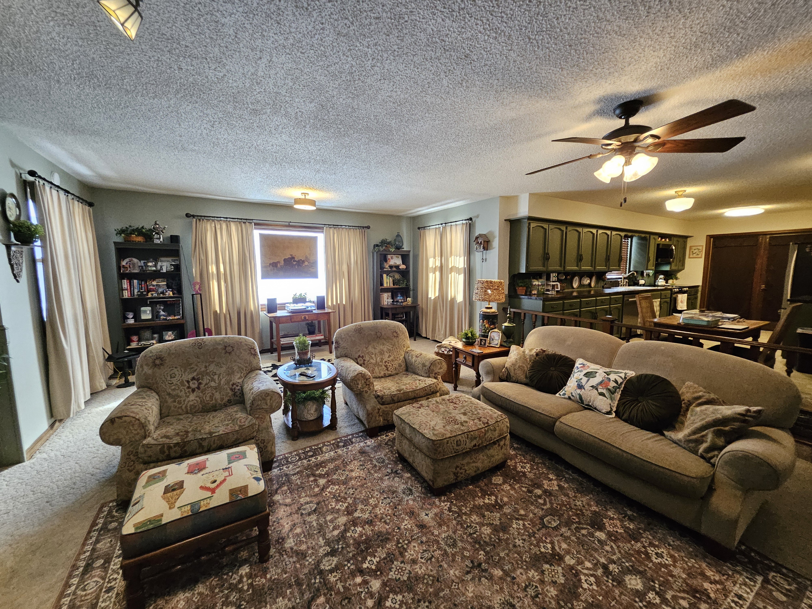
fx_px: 305
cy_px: 304
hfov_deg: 106.2
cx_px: 406
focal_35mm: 13
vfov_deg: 89.9
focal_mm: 1.74
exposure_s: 1/60
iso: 320
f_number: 2.2
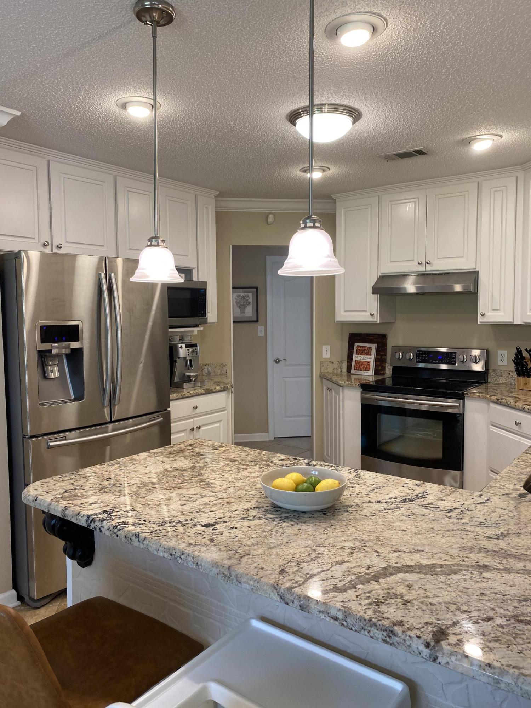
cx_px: 266
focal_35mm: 26
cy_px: 354
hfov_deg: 53.1
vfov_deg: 67.3
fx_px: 532
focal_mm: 4.25
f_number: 1.8
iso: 80
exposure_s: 1/60
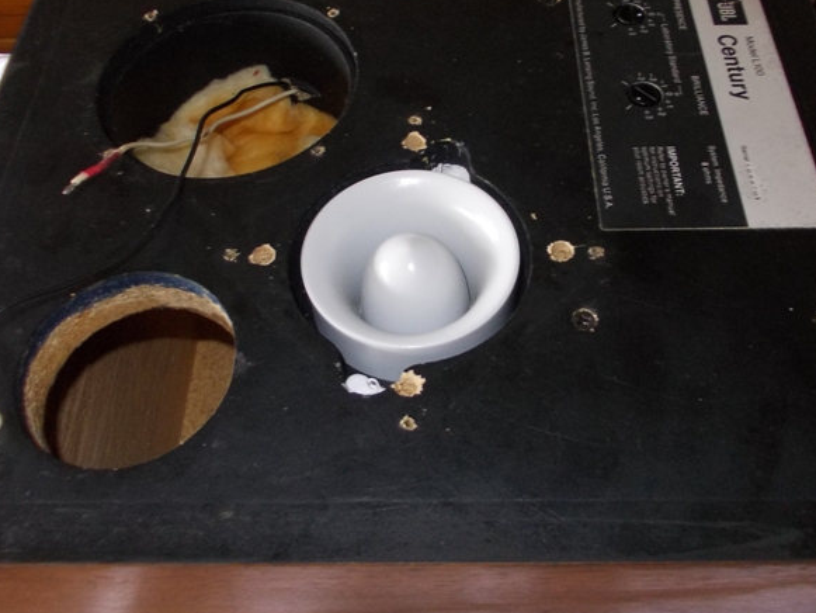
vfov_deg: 38.4
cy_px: 229
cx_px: 433
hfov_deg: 50.1
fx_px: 872
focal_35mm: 37
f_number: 2.7
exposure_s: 1/25
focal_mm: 4
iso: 200
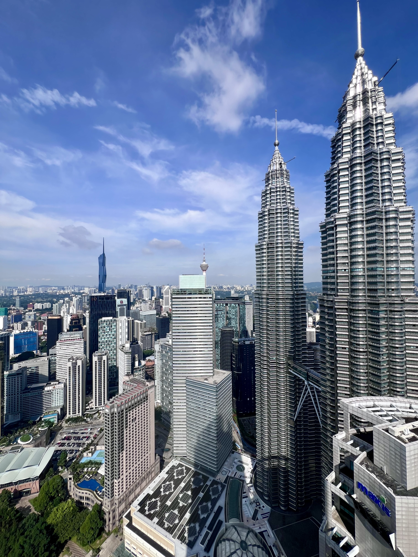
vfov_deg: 106.2
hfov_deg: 89.9
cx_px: 209
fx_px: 209
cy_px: 278
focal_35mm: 13
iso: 32
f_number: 1.8
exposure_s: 1/2874
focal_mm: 1.57
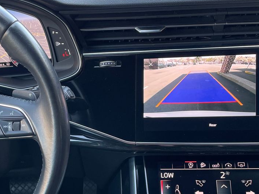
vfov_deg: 24.5
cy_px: 150
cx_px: 73
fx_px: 442
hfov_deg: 32.2
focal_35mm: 59
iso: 80
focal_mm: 4.2
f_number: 1.6
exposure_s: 1/121
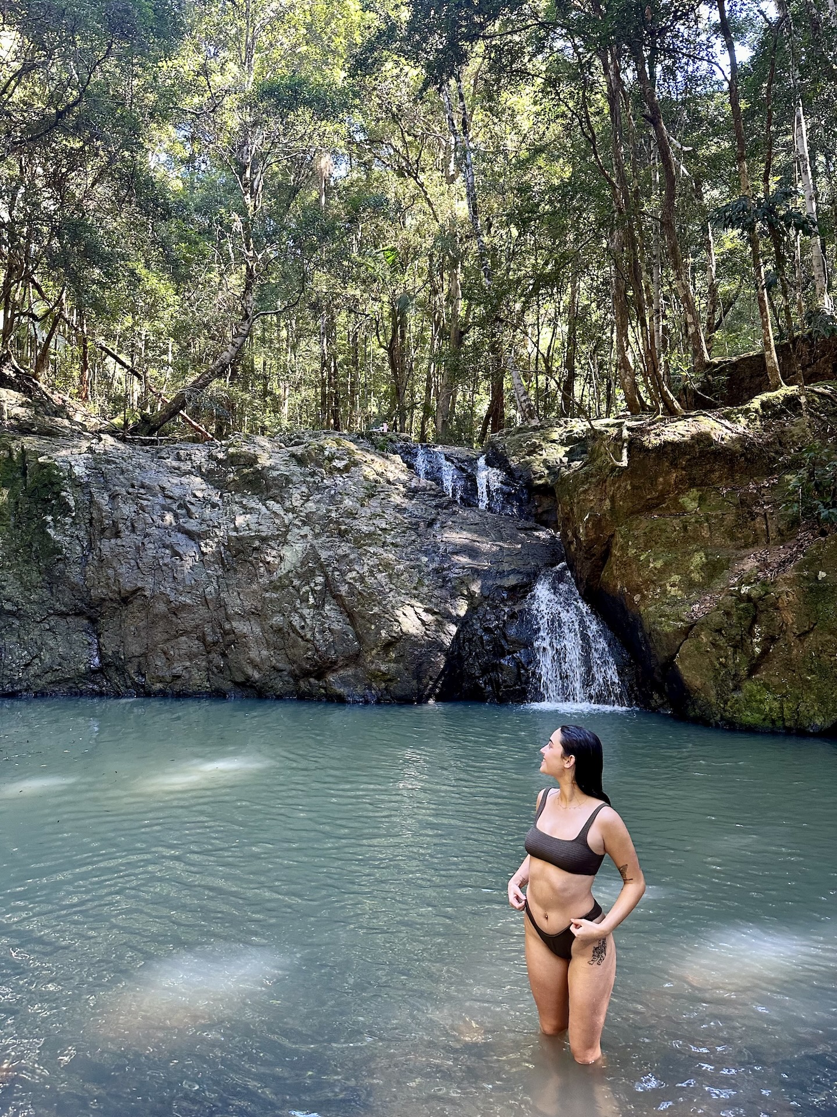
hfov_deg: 56.8
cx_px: 418
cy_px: 558
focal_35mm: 24
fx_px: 774
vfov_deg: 71.6
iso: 250
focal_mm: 6.86
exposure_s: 1/92
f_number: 1.78
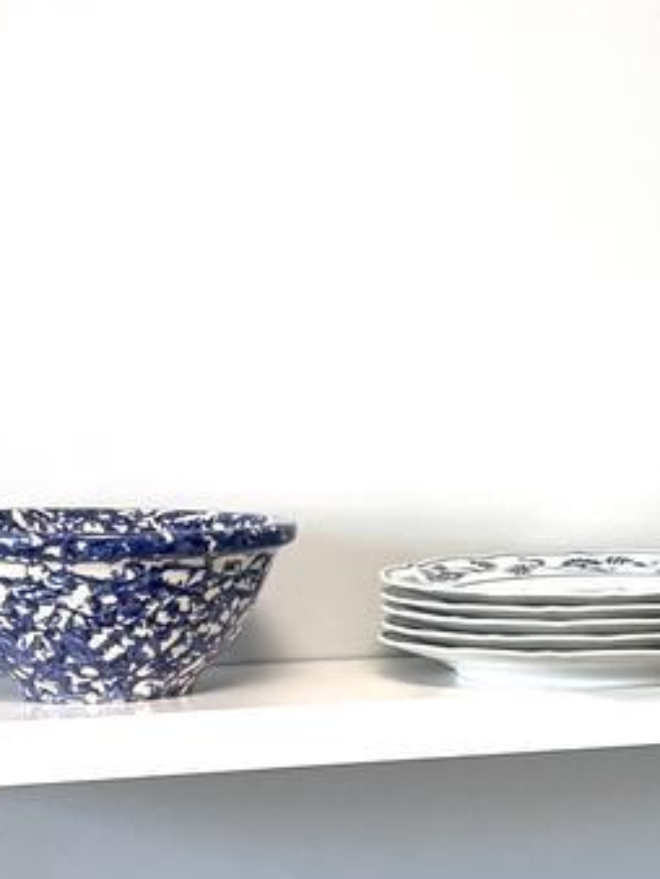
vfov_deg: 16.4
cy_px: 866
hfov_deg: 11.0
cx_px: 1466
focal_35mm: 118
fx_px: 2996
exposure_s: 1/60
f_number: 1.6
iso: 80
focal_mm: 5.96
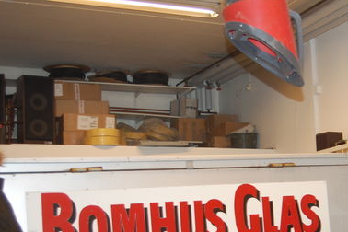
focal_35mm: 71
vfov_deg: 19.0
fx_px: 686
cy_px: 191
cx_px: 286
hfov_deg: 27.8
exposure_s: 1/60
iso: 400
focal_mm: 28
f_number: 4.2
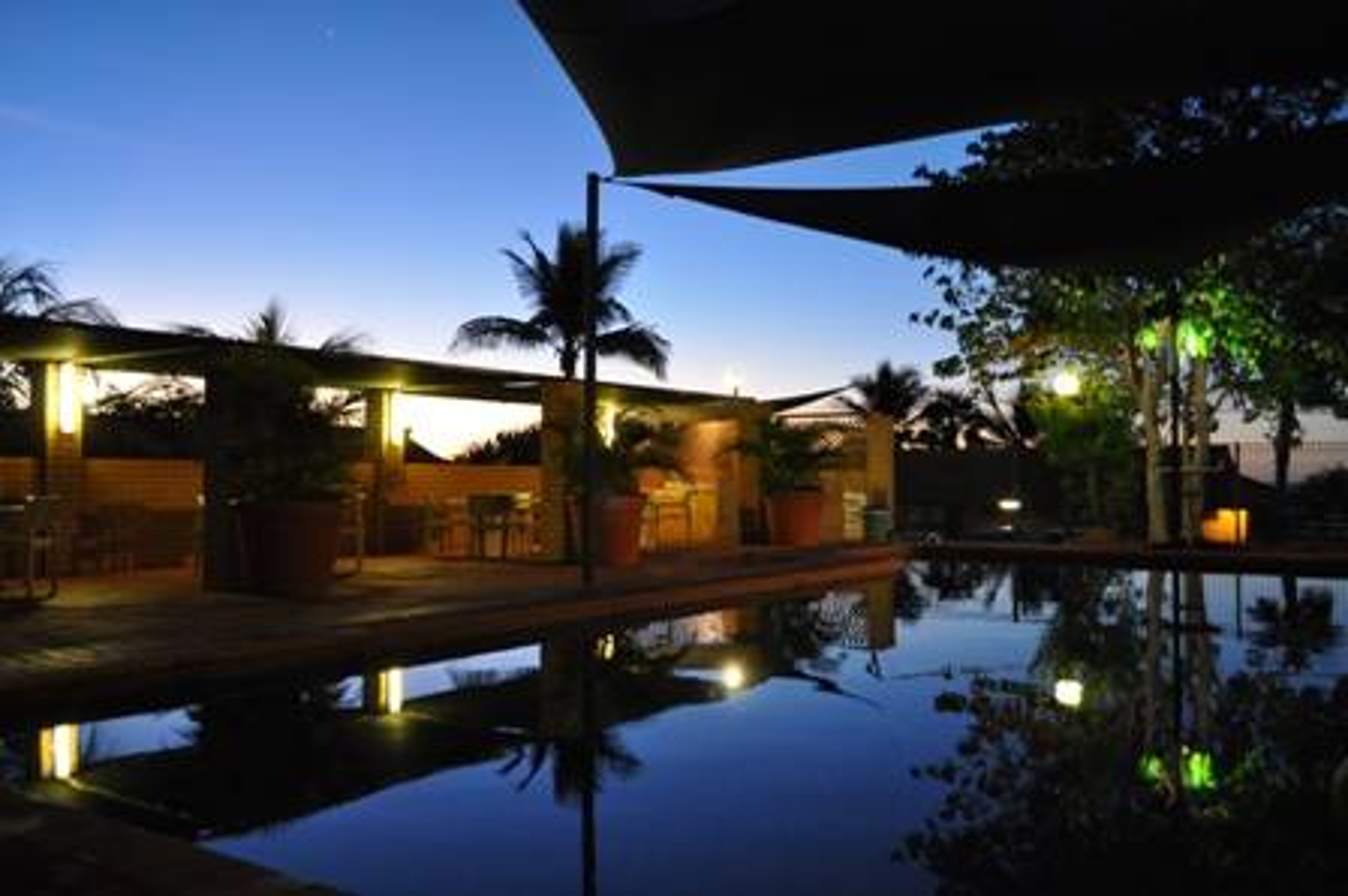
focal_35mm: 30
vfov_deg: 43.5
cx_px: 674
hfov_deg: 62.0
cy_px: 448
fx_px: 1122
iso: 1600
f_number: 3.8
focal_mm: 20
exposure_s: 1/15
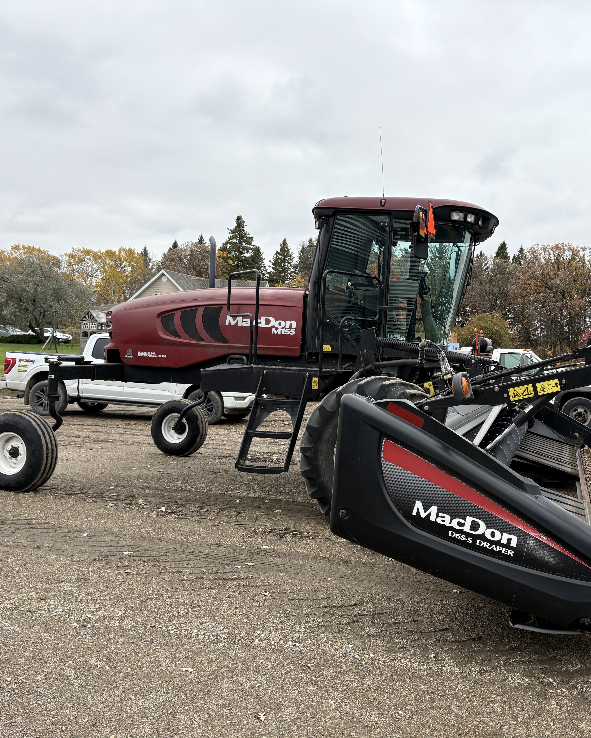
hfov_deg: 42.3
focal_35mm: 34
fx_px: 743
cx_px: 429
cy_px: 368
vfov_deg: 52.8
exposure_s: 1/596
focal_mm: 5.96
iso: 50
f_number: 1.6
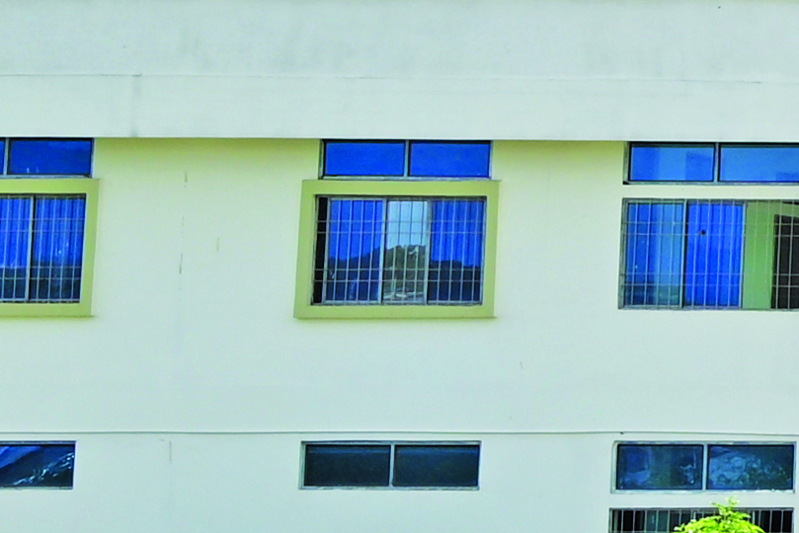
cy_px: -307
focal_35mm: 238
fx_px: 5284
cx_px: 2372
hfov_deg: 7.6
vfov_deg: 5.7
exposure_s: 1/500
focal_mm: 32
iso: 200
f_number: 8
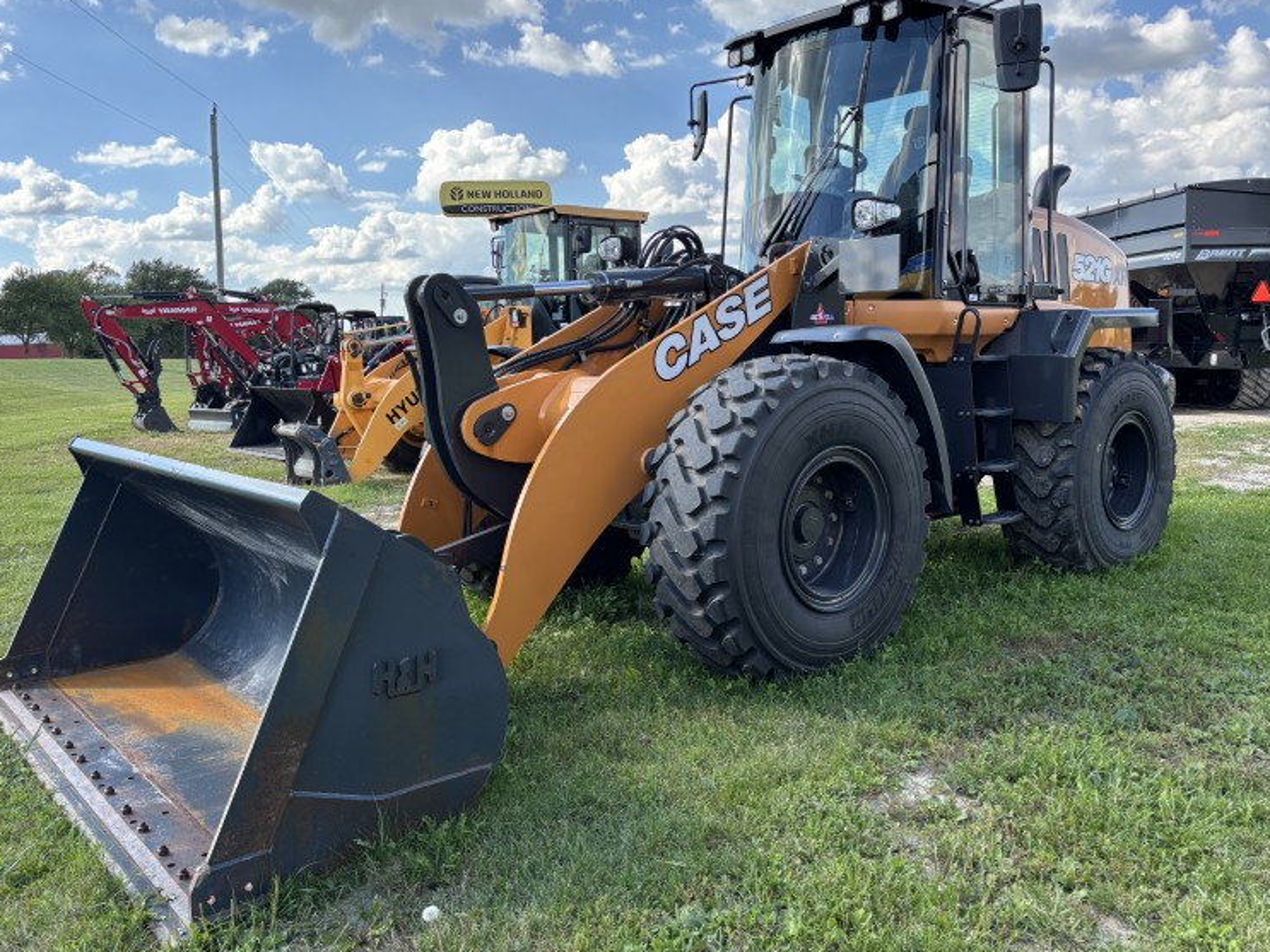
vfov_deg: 49.7
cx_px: 660
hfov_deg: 63.4
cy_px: 448
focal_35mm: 28
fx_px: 1027
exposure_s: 1/1068
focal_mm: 5.96
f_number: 1.6
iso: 50
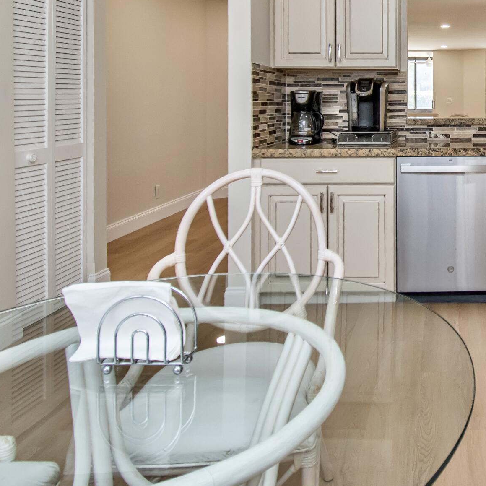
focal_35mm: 33
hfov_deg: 44.8
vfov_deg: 47.1
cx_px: 446
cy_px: 99
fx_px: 524
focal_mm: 10
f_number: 5.6
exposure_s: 1/125
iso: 800
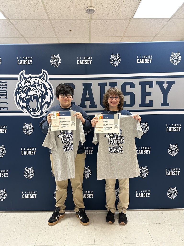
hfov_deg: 56.8
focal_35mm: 24
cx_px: 92
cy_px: 123
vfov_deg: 71.6
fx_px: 170
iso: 250
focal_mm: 6.86
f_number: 1.78
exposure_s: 1/60
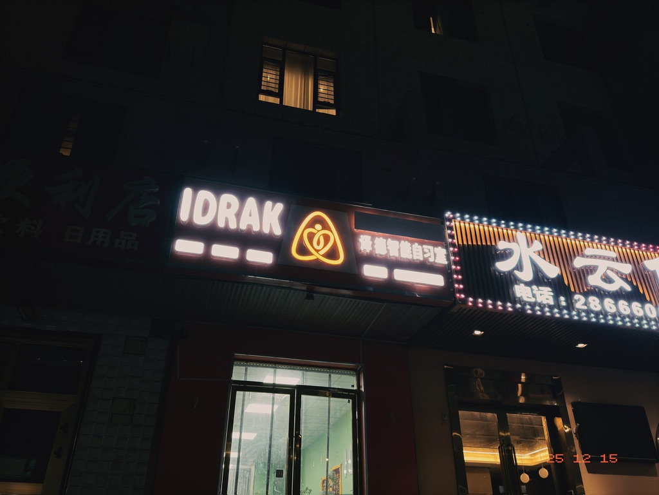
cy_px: 248
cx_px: 330
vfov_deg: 48.2
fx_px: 552
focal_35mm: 29
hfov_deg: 61.7
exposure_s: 1/50
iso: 125
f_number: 1.78
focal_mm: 6.76
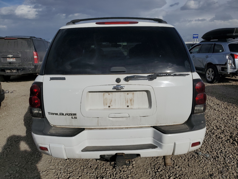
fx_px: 179
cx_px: 119
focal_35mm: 26
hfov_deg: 67.3
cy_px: 90
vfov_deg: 53.1
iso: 52
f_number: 1.5
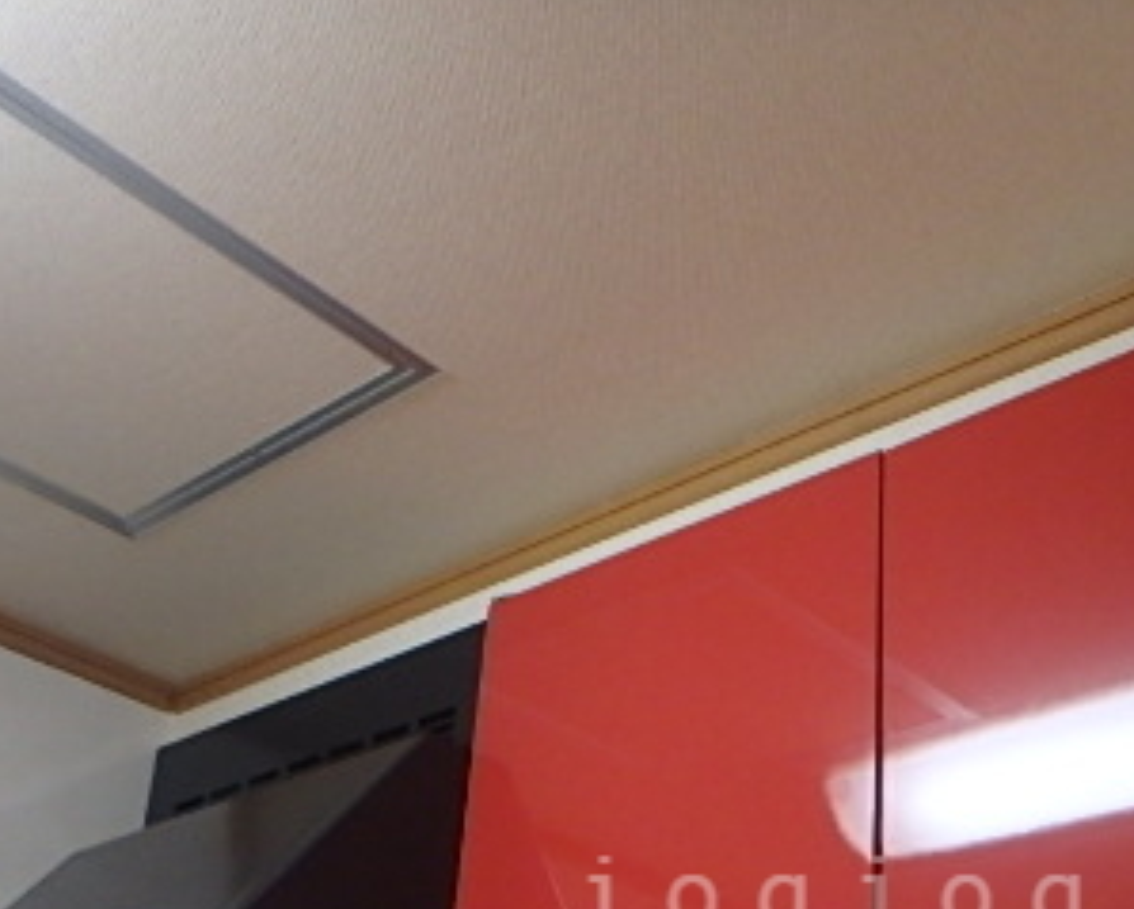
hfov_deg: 40.8
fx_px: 1478
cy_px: 901
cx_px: 841
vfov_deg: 31.7
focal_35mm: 44
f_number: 3.5
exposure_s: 1/30
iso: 400
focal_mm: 3.7
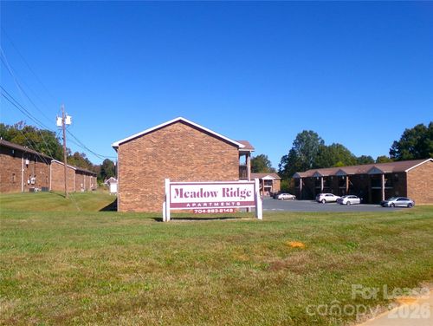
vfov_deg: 56.9
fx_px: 300
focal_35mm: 24
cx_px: 216
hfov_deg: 71.5
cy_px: 163
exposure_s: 1/120
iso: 100
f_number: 11.07
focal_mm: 4.3
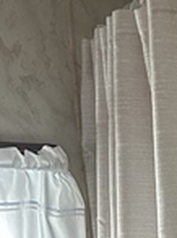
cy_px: 561
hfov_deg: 10.5
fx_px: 937
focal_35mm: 137
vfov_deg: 11.9
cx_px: 234
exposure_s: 1/60
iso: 320
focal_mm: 5.7
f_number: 1.5
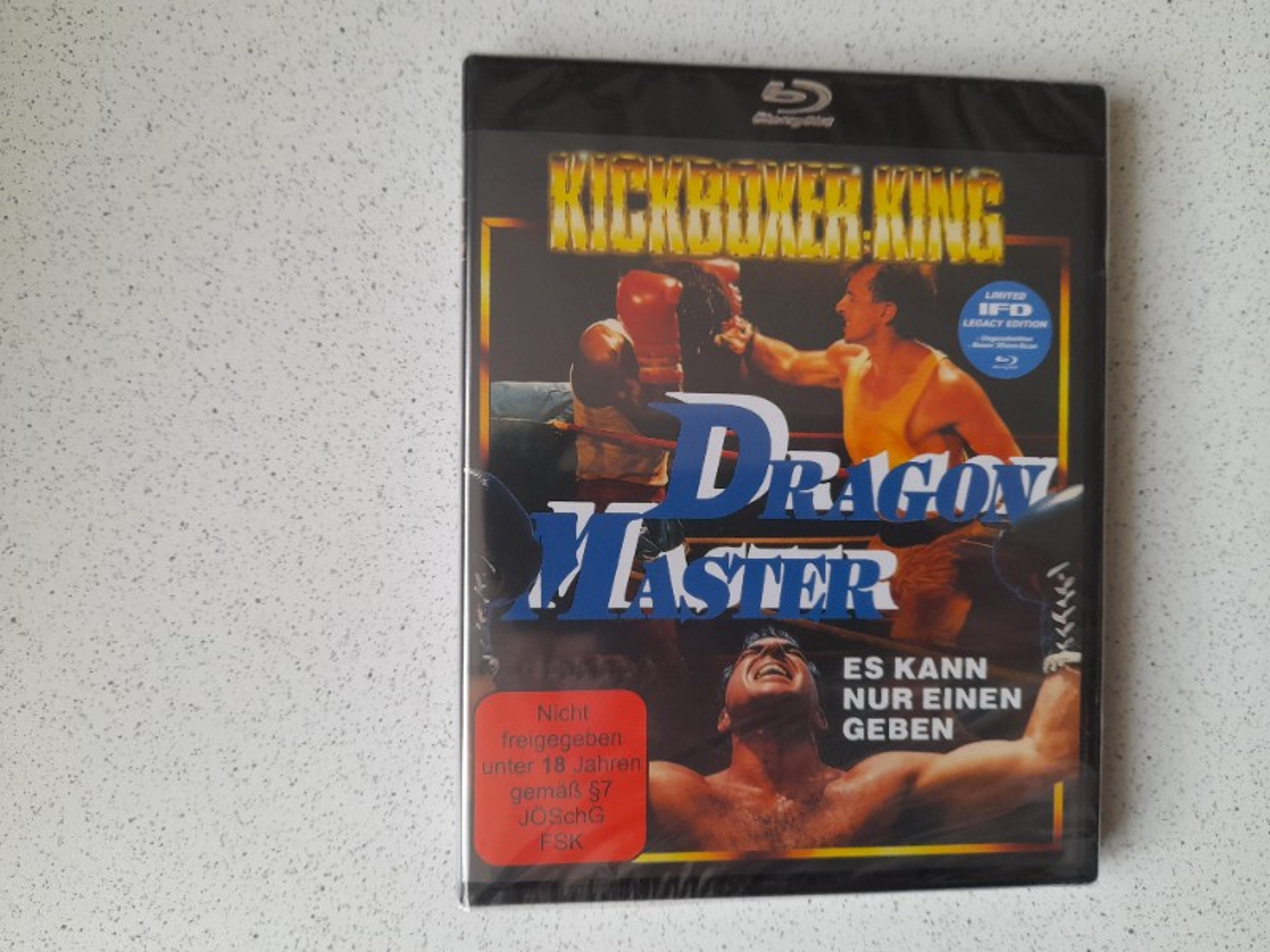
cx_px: 635
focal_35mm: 25
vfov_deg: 54.9
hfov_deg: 69.4
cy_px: 476
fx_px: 917
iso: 160
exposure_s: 1/60
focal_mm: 4.6
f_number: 2
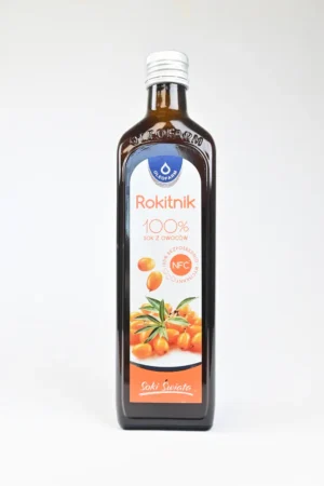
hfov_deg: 38.4
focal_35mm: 34
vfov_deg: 55.1
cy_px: 243
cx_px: 162
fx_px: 466
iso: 320
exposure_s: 1/60
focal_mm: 23
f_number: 6.3
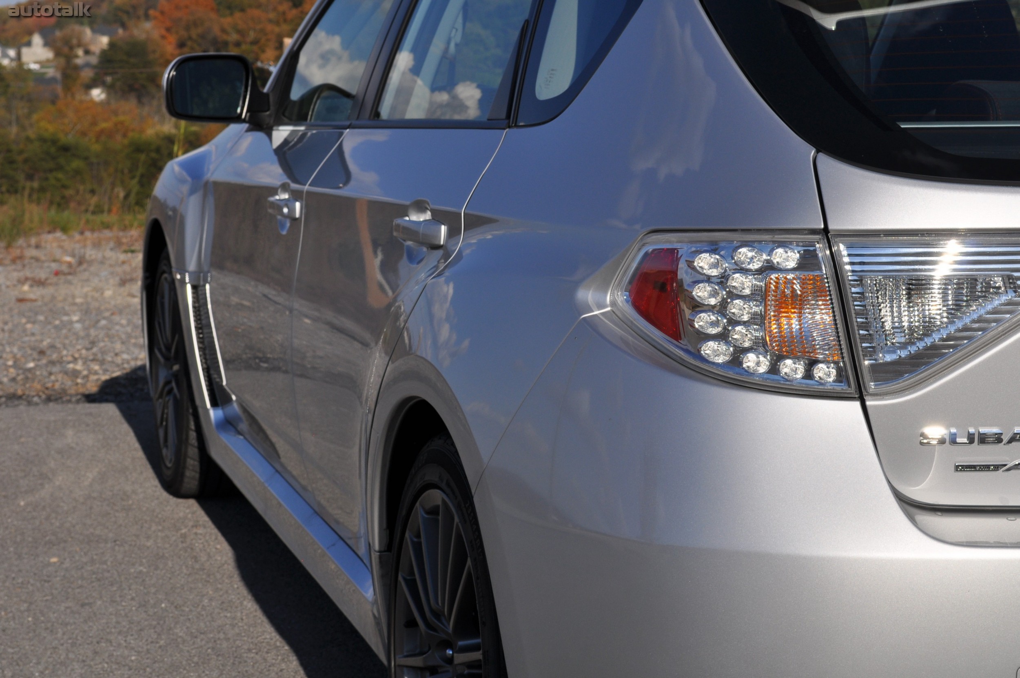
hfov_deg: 24.6
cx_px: 510
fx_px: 2335
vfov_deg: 16.5
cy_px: 339
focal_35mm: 82
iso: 200
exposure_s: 1/500
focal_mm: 55
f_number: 11
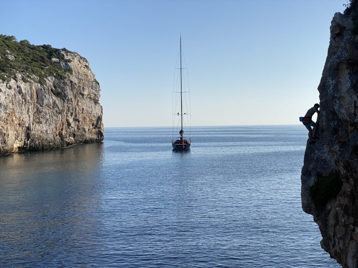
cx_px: 179
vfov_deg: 28.0
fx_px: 538
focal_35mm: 52
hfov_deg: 36.8
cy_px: 134
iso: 20
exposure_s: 1/1996
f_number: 2
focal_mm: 6
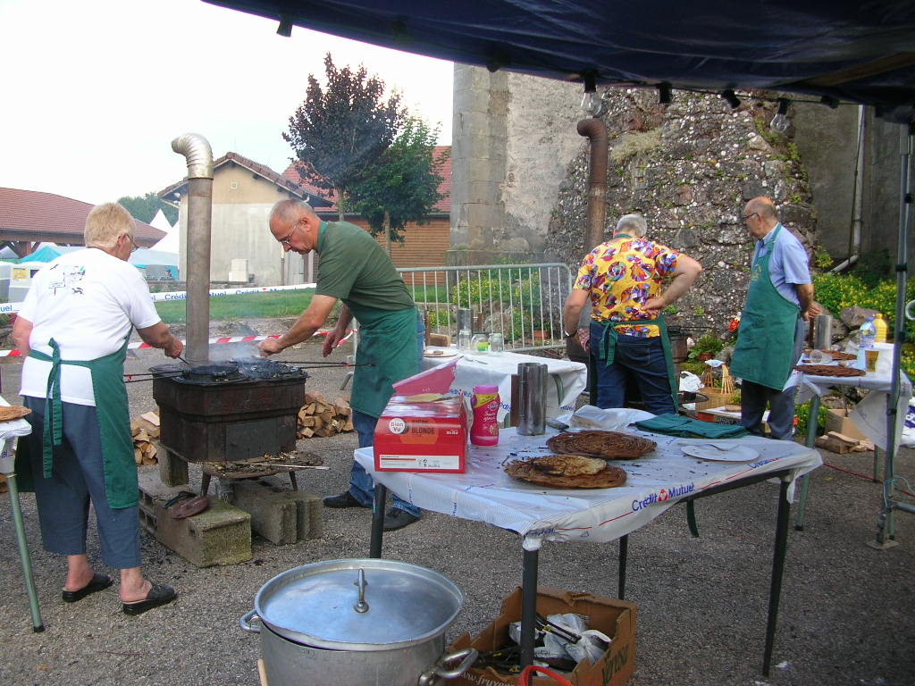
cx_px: 458
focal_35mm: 35
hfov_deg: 52.6
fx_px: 925
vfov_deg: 40.7
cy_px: 343
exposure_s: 1/136
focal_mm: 5.8
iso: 50
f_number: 2.8
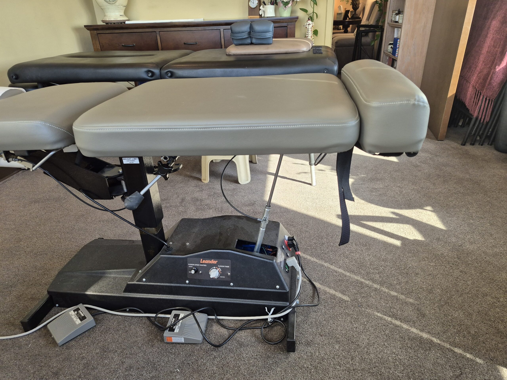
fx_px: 337
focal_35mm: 23
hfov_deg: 73.9
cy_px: 190
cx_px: 254
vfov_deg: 58.9
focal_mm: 5.4
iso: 250
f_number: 1.8
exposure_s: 1/120
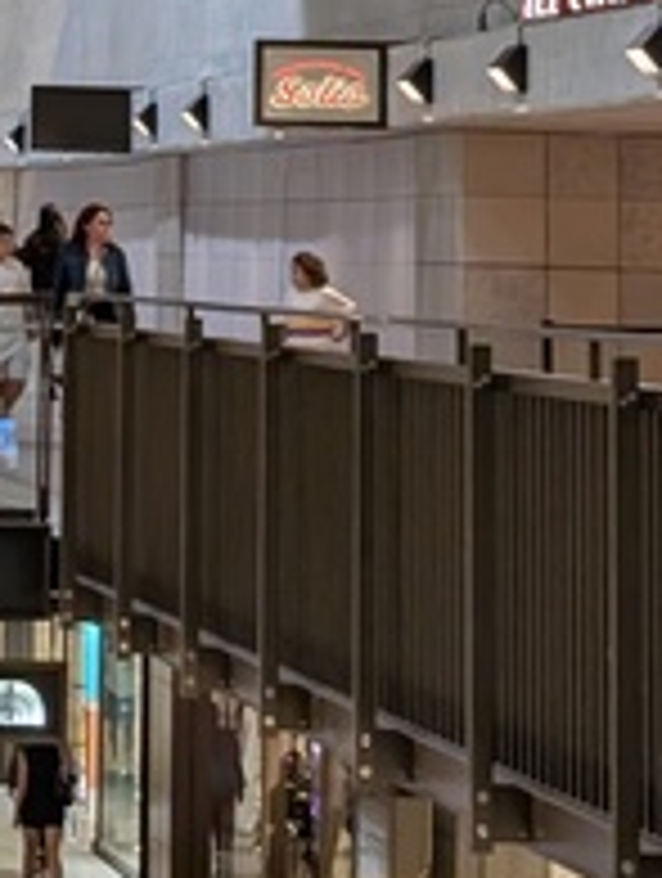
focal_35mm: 161
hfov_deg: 9.1
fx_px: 4092
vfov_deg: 11.8
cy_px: -338
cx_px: -162
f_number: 1.68
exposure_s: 1/100
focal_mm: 6.9
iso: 267
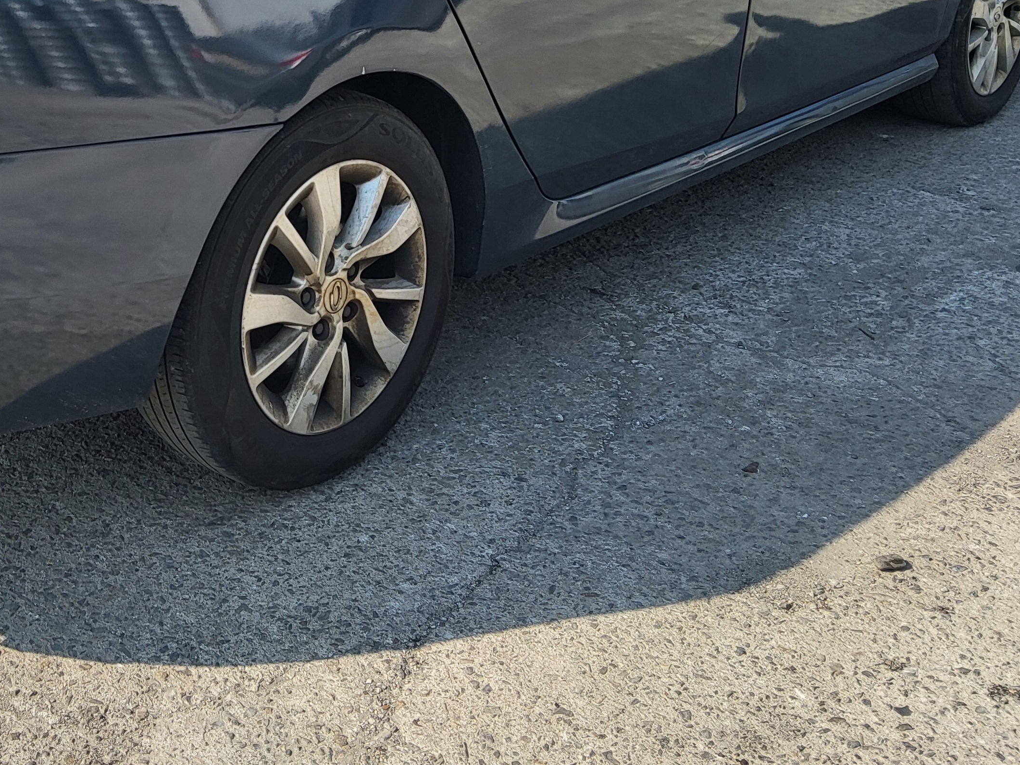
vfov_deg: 27.9
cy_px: 56
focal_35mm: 50
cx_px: 154
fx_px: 1473
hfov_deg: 36.4
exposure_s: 1/504
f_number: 1.8
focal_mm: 3.98
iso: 12
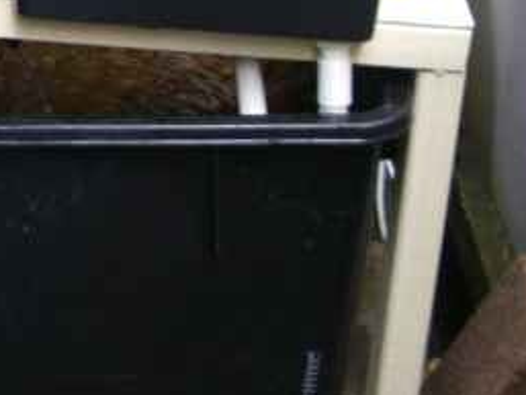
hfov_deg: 22.0
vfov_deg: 16.6
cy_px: -18
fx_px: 1323
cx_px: 55
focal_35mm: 87
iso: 100
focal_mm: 5.8
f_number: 2.6
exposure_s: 1/80
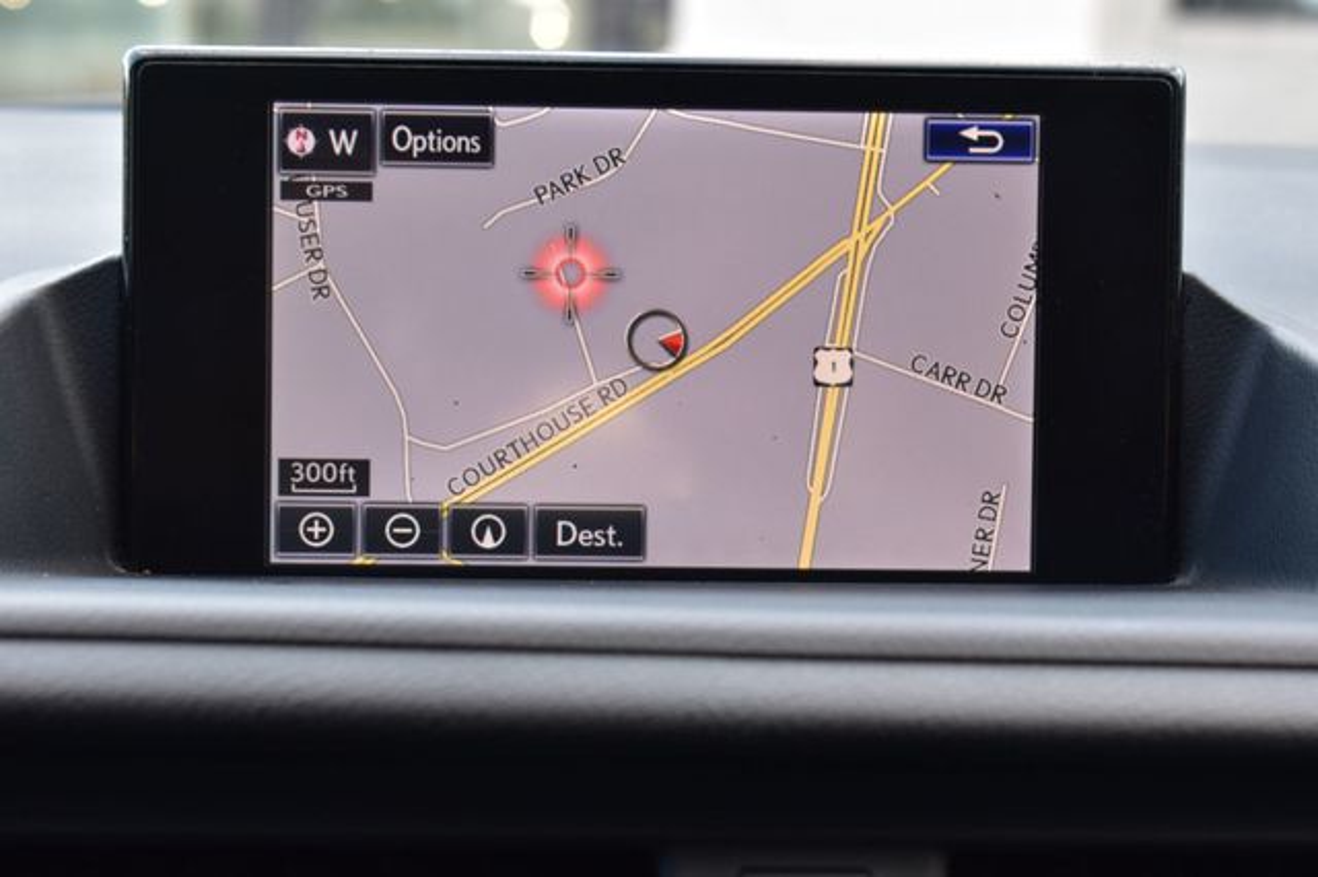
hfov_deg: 26.0
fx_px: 2854
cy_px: 438
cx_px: 659
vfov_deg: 17.5
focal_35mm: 78
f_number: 7.1
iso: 400
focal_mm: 52
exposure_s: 1/40
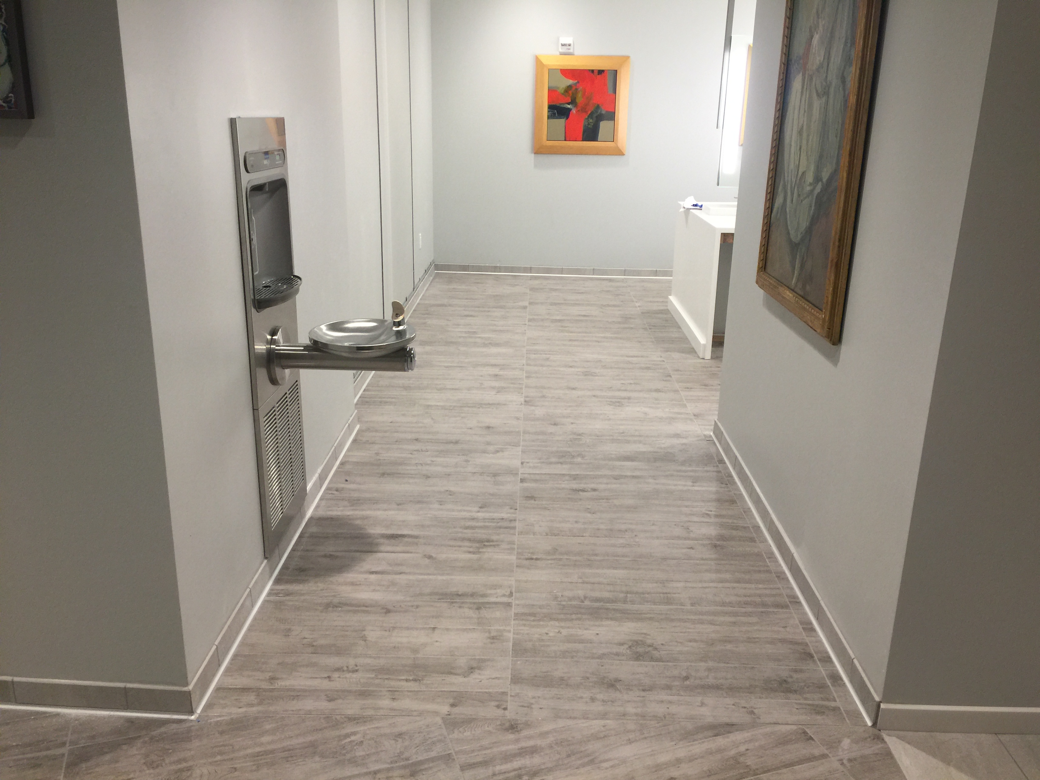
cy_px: 390
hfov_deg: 61.7
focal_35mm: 29
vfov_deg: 48.2
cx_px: 520
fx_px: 871
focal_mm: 4.15
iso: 50
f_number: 2.2
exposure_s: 1/30
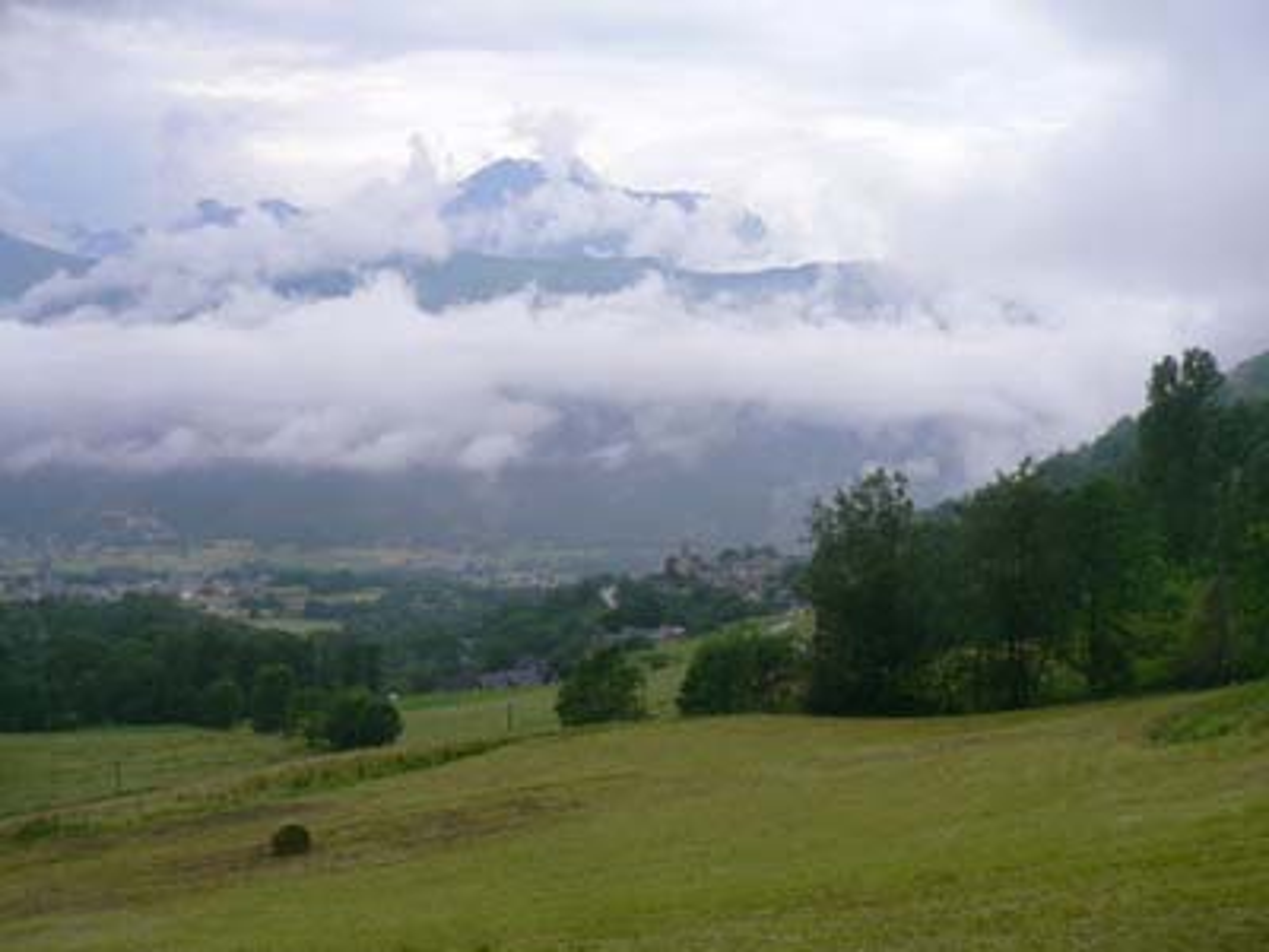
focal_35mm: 35
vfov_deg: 40.7
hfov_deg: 52.6
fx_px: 1283
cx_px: 634
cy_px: 476
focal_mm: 5.8
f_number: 5.6
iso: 80
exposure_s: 1/320
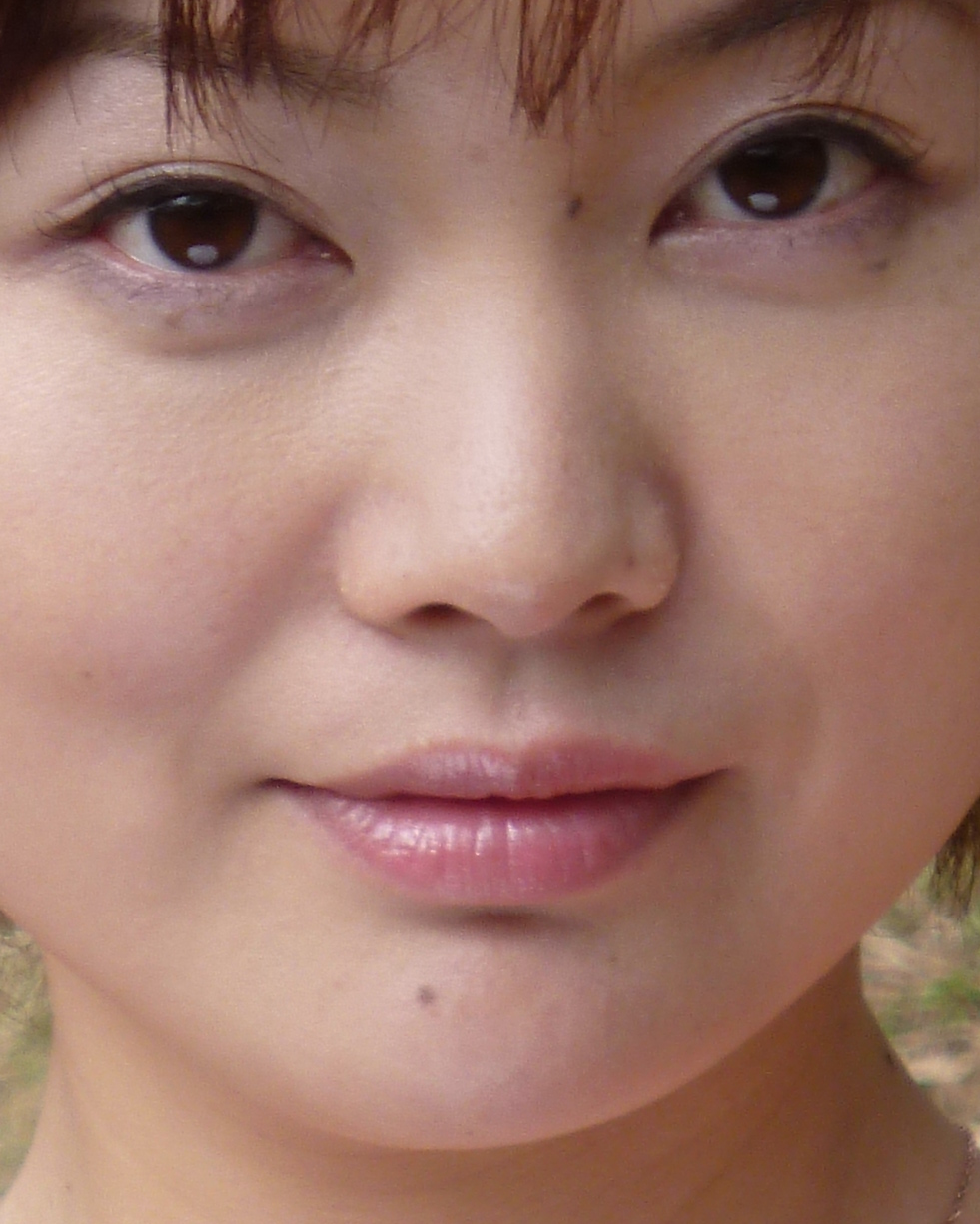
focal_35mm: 382
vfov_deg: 5.1
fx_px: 13848
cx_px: 348
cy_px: 781
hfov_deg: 4.1
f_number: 5.9
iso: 100
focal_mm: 21.5
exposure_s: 1/100
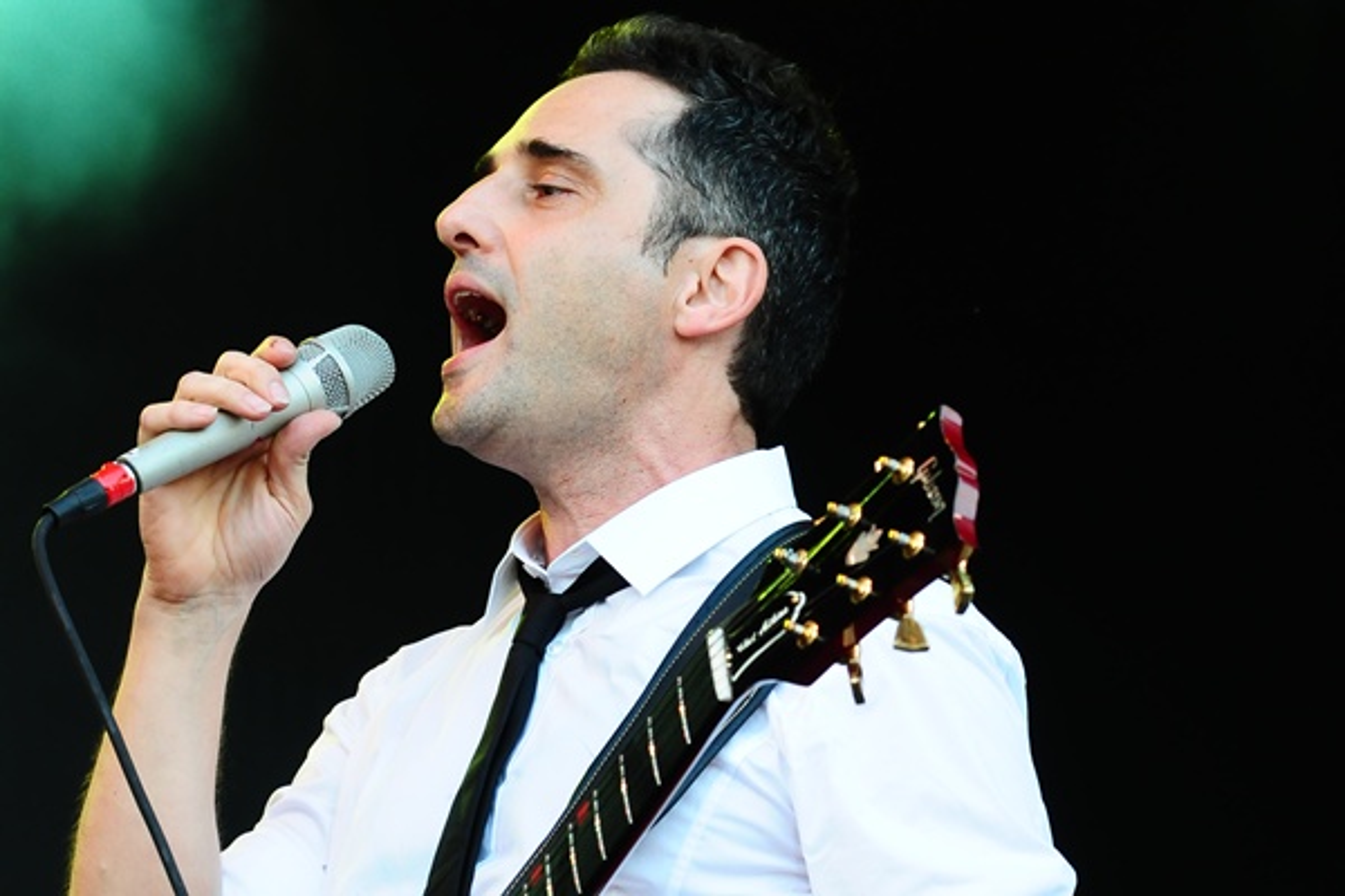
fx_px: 6724
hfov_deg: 11.4
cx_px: 672
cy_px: 448
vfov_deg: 7.6
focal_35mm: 180
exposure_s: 1/200
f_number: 6.3
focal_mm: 120
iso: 800
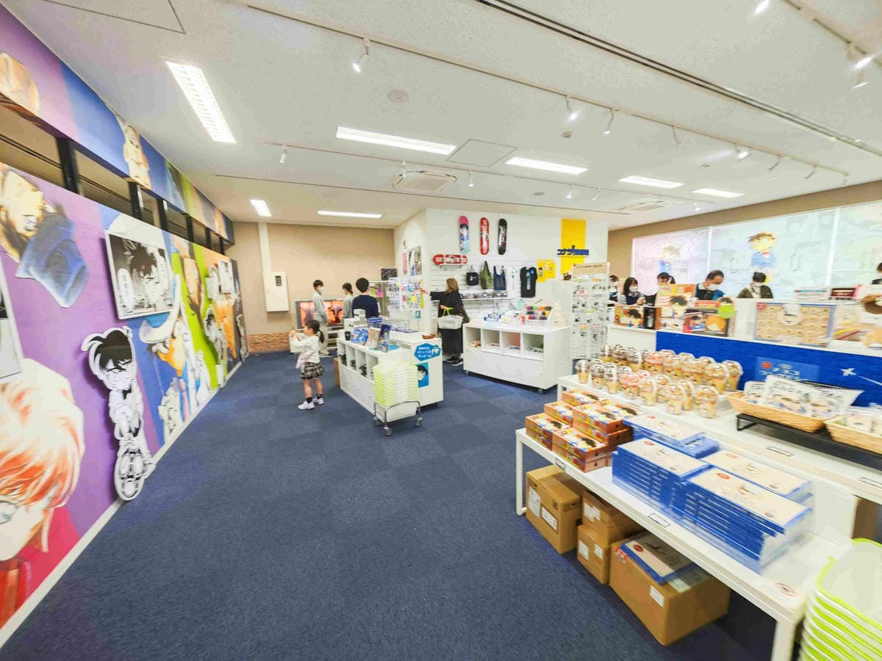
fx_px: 306
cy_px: 330
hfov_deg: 110.5
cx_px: 441
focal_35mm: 12
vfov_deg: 94.5
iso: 200
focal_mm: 2.03
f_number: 1.8
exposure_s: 1/60
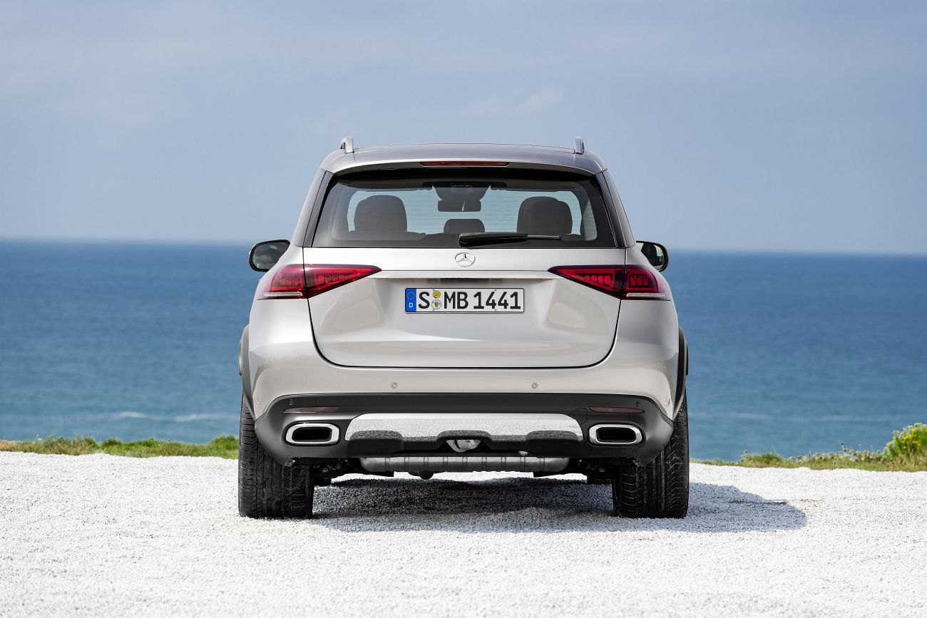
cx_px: 464
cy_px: 309
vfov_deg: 10.2
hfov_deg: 15.2
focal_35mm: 135
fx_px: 3476
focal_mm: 135
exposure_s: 1/800
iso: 100
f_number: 5.6
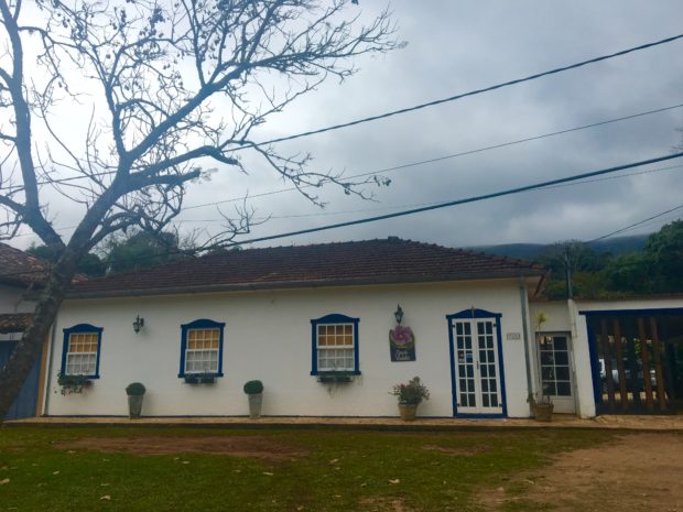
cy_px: 256
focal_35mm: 29
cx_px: 342
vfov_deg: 48.2
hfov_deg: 61.7
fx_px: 572
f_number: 2.2
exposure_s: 1/761
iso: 25
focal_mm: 4.15
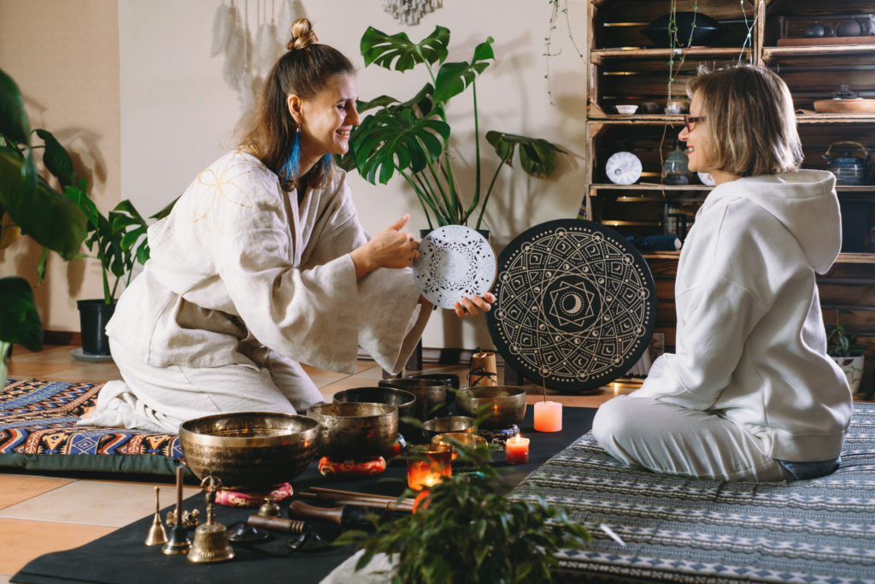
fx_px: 1288
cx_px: 438
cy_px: 292
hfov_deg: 37.5
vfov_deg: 25.5
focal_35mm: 53
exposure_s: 1/160
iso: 800
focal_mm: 35
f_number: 2.8
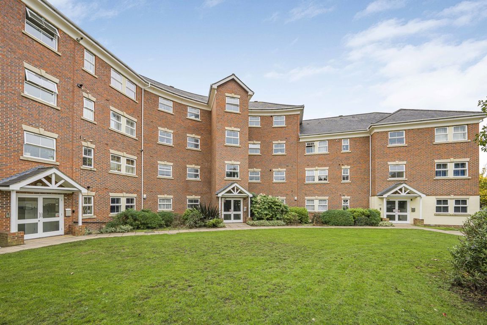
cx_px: 244
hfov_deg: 112.6
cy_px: 162
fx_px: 162
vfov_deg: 90.0
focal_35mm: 12
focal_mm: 12
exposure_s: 1/125
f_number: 9
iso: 320
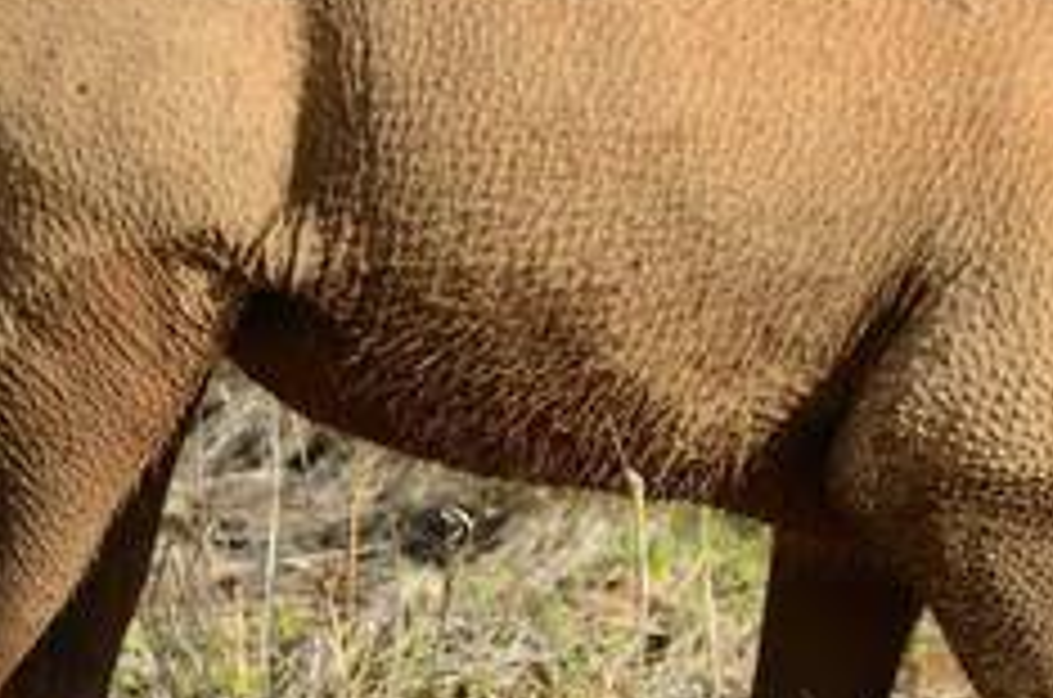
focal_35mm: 1120
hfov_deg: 1.8
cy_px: 326
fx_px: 32693
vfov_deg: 1.2
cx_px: 990
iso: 160
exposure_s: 1/250
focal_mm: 250
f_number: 9
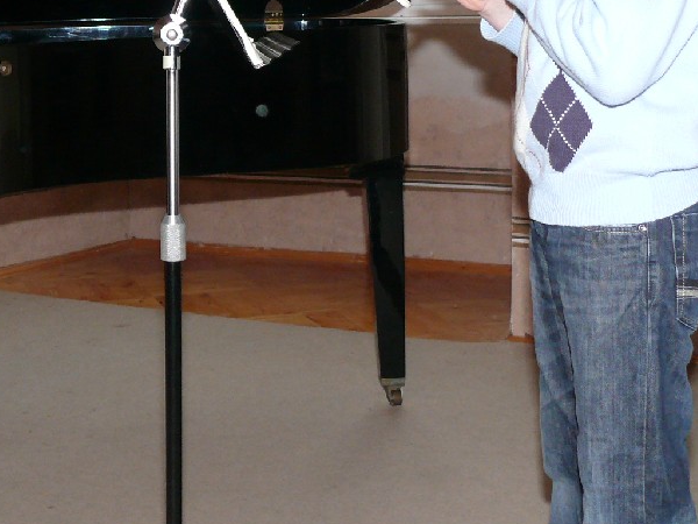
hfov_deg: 26.8
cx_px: 70
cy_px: 95
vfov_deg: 20.7
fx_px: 1411
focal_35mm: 70
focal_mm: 7.4
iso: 200
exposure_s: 1/30
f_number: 2.8
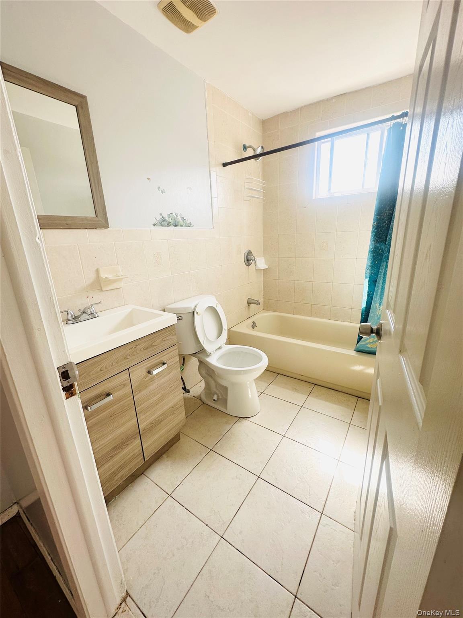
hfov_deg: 85.7
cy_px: 309
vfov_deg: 102.1
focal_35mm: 14
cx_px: 232
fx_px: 250
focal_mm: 2.22
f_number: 2.2
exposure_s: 1/99
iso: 64
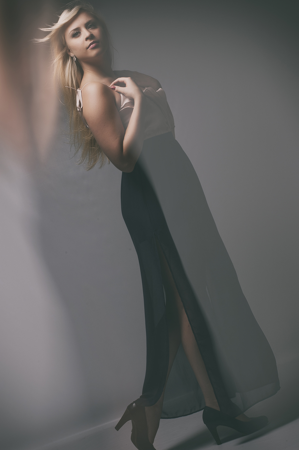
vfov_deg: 27.0
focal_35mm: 75
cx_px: 150
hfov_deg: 18.2
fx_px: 936
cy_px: 225
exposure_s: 1/500
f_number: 16
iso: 200
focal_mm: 50
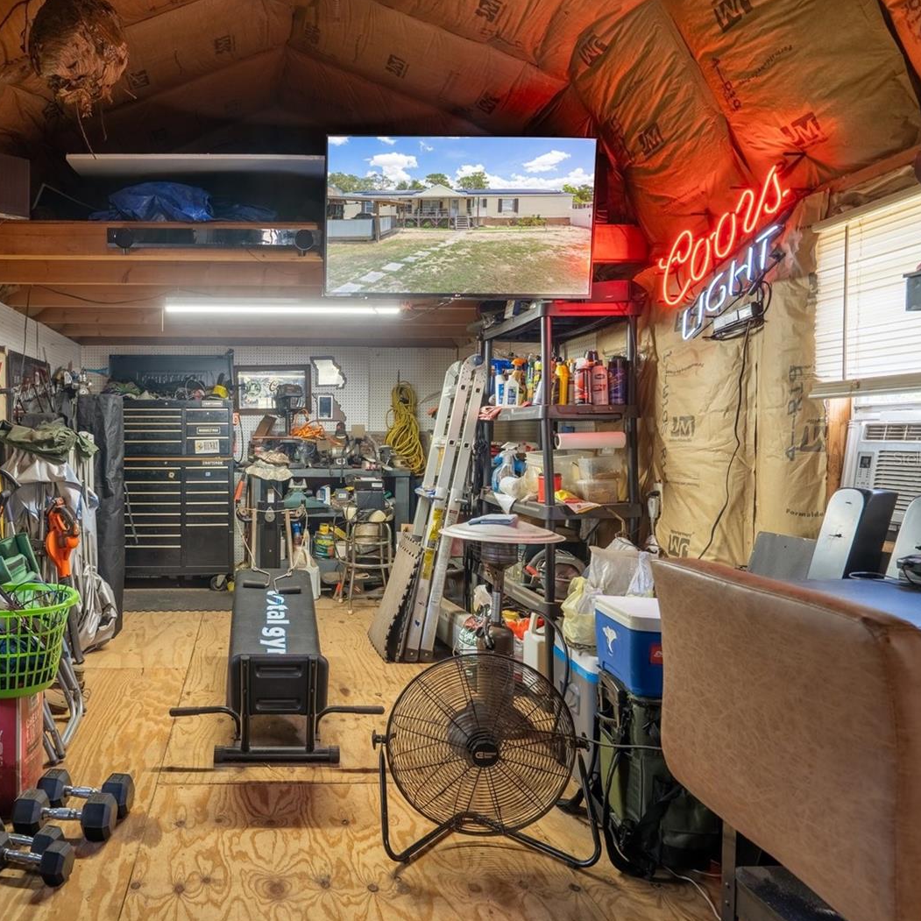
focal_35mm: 22
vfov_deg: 69.6
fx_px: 662
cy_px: 458
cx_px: 270
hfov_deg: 66.7
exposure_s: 1/40
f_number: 8
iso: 320
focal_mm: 17
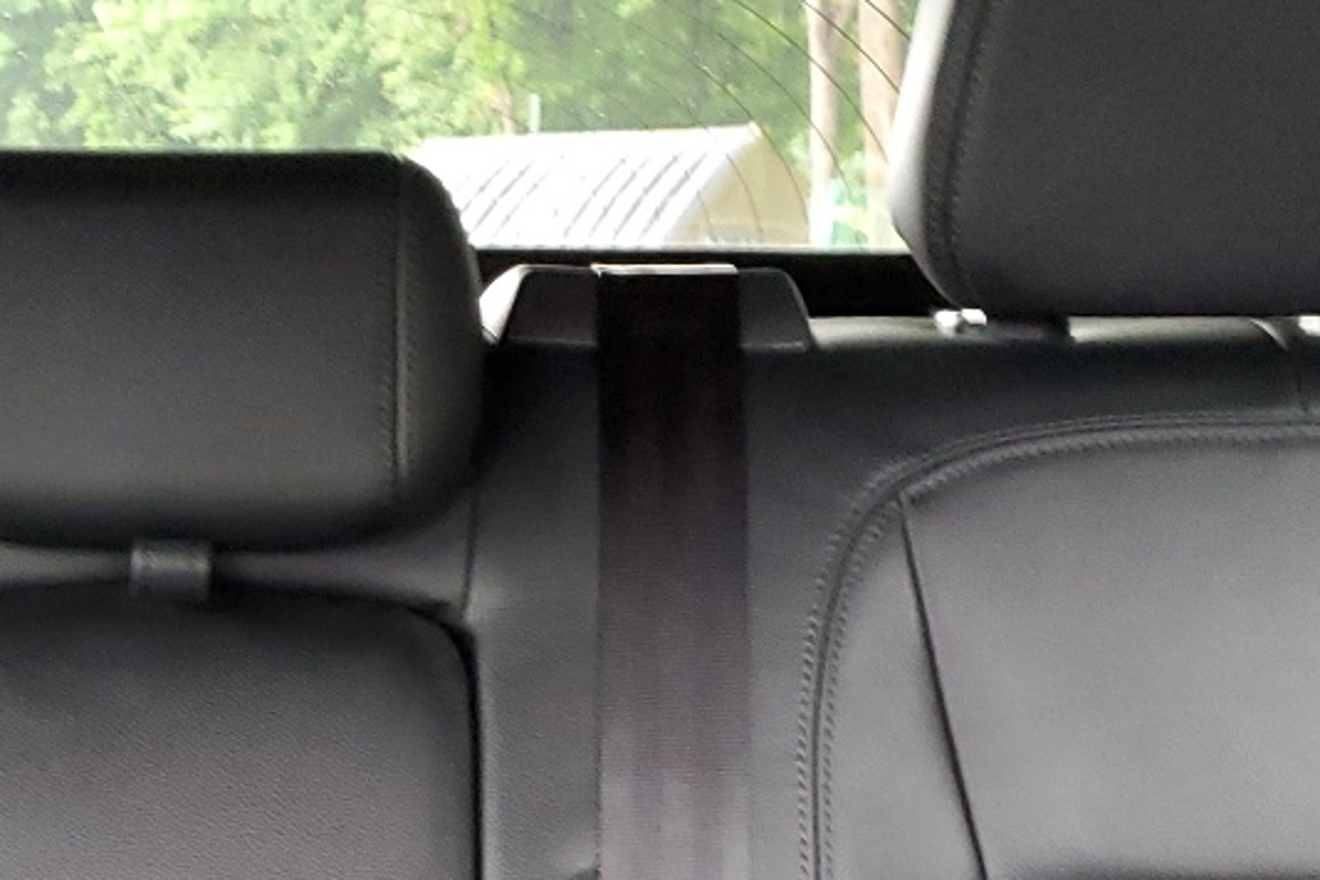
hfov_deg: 24.7
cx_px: 274
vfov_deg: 16.4
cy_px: 924
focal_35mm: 81
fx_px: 2970
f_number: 1.5
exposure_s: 1/30
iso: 330
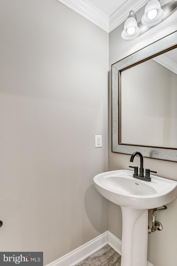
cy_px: 133
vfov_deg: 93.3
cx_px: 88
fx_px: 125
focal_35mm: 17
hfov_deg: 70.4
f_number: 8
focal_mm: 17
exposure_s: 1/25
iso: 400
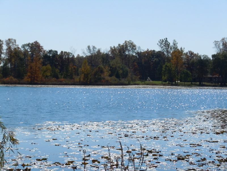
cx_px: 114
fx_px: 787
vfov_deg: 12.3
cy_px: 86
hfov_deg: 16.4
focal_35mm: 120
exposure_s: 1/250
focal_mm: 21.5
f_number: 10.8
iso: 100
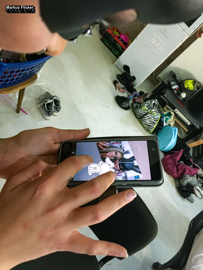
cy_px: 135
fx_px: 227
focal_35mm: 29
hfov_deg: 48.2
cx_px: 102
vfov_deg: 61.7
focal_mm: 4.15
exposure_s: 1/20
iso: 200
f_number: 2.2
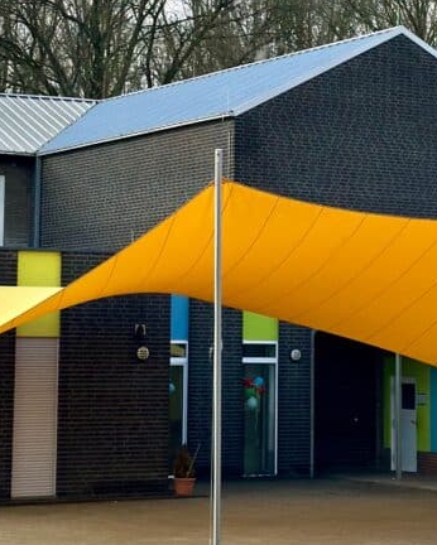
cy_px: 146
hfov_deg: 13.9
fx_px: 1793
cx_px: 269
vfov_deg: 17.2
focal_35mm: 111
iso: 80
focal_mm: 6.86
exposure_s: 1/2809
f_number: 1.78
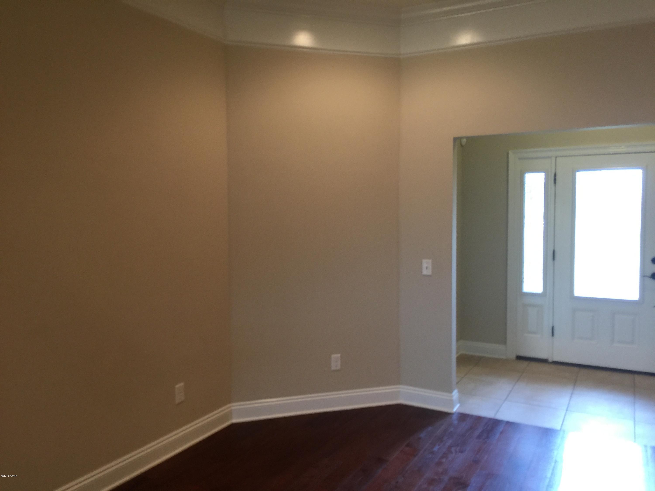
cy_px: 246
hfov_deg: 61.7
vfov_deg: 48.2
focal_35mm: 29
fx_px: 549
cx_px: 328
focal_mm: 4.15
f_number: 2.2
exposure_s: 1/15
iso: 64
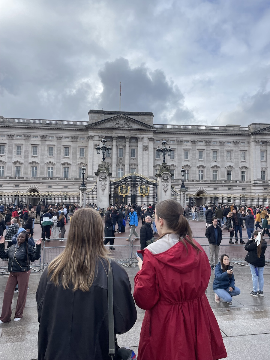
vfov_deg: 67.3
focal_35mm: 26
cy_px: 180
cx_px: 135
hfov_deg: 53.1
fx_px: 270
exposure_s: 1/2304
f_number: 1.6
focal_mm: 4.2
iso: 32
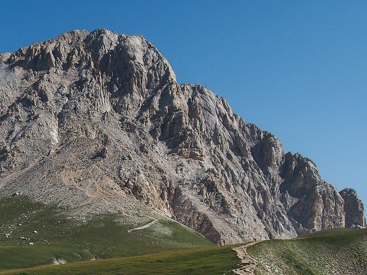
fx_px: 848
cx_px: -13
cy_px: 308
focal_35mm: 80
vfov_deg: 17.7
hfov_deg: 23.3
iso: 200
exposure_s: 1/320
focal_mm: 15
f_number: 8
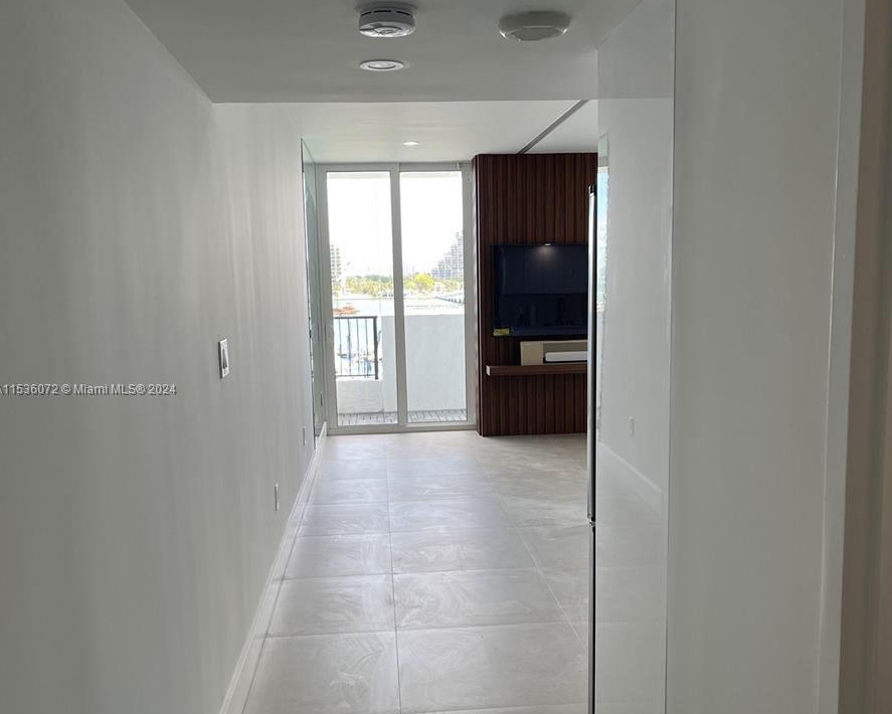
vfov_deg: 44.5
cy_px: 390
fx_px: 871
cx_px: 444
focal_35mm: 33
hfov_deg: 54.2
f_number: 1.6
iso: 32
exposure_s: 1/136
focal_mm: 5.1
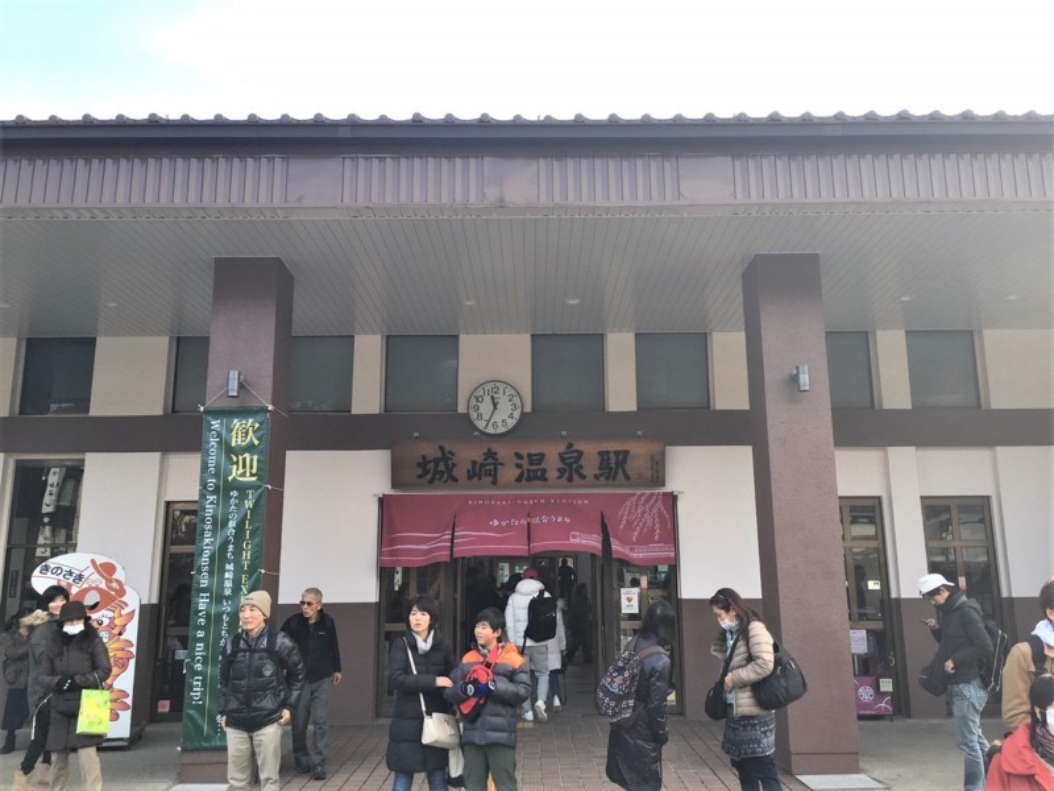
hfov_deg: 61.7
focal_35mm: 29
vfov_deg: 48.2
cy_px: 396
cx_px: 527
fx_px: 883
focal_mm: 4.15
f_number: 2.2
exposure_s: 1/336
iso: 25
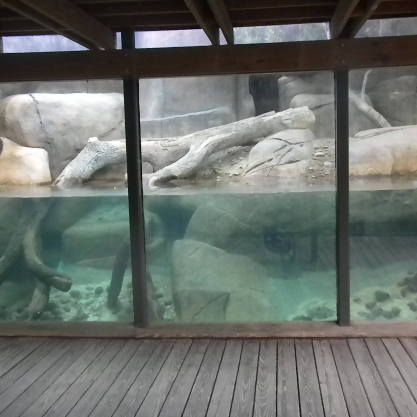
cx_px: 228
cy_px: 207
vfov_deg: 38.3
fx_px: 600
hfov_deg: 38.3
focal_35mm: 44
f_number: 3.5
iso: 640
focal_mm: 6.6
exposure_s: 1/214
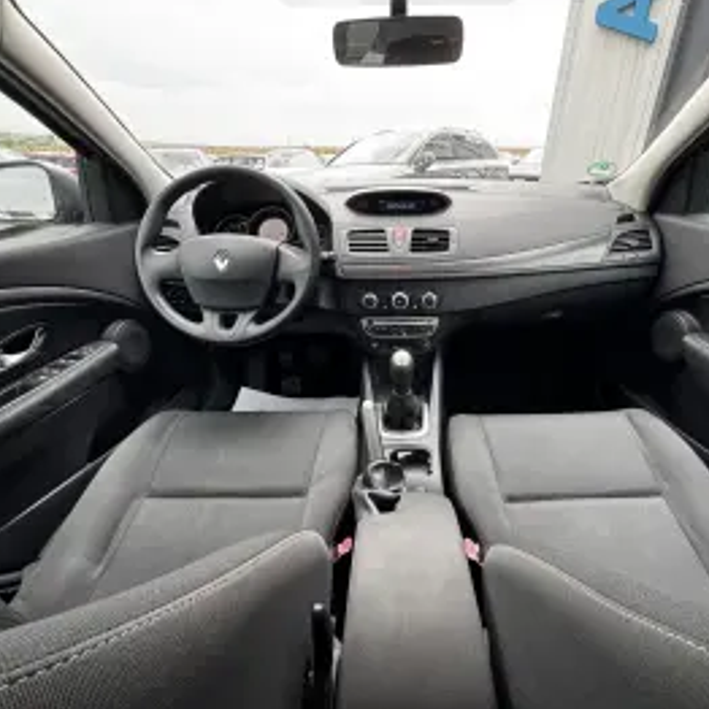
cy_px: 349
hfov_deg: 83.5
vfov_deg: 84.0
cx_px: 401
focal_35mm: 17
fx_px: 394
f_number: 2.2
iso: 250
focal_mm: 2.22
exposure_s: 1/99
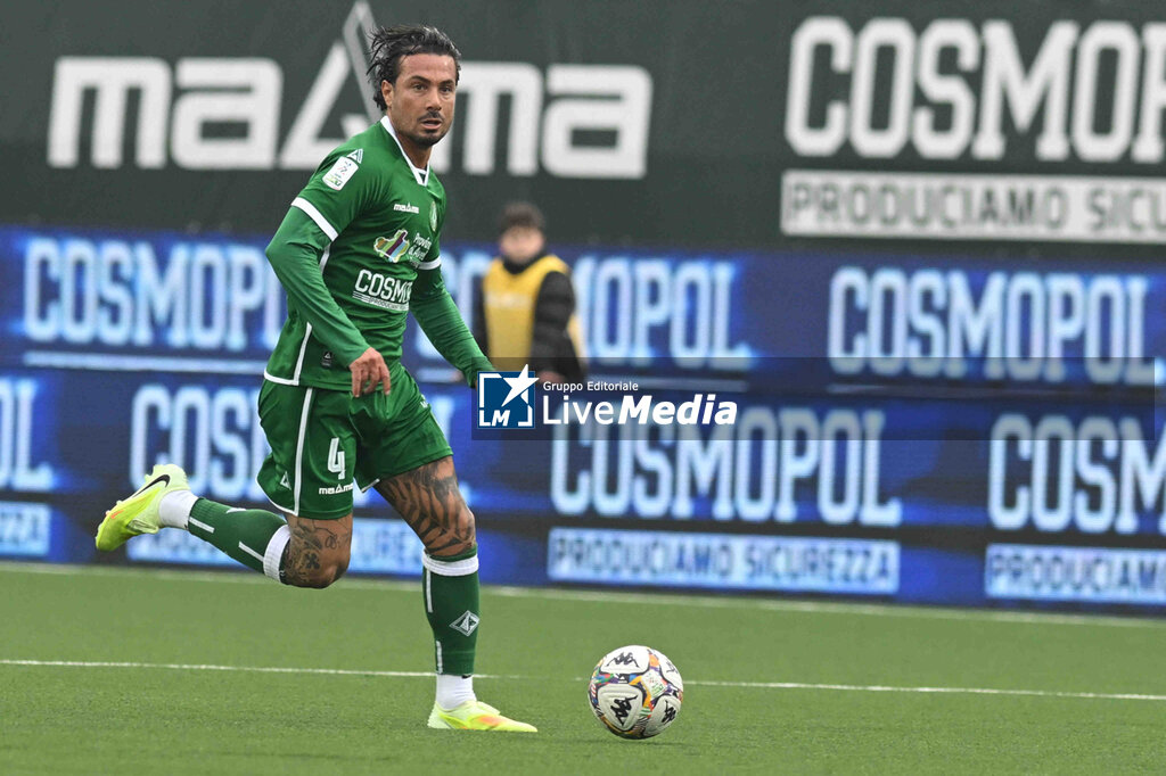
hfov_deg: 4.6
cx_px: 583
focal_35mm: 450
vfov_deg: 3.1
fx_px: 14569
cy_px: 388
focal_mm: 300
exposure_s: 1/1250
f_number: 5.6
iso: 1600
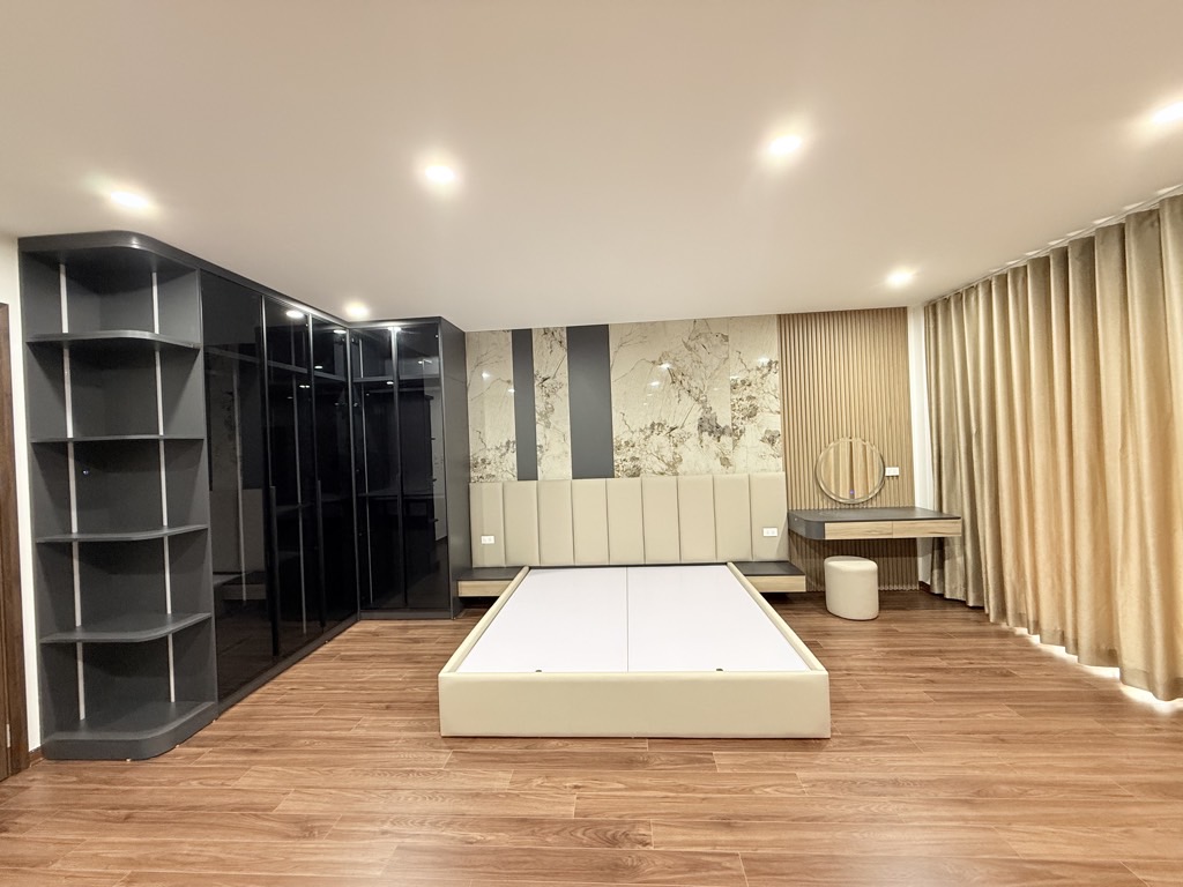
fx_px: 478
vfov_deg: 85.7
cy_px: 444
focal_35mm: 14
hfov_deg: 102.1
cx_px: 592
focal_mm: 2.22
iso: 250
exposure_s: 1/50
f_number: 2.2
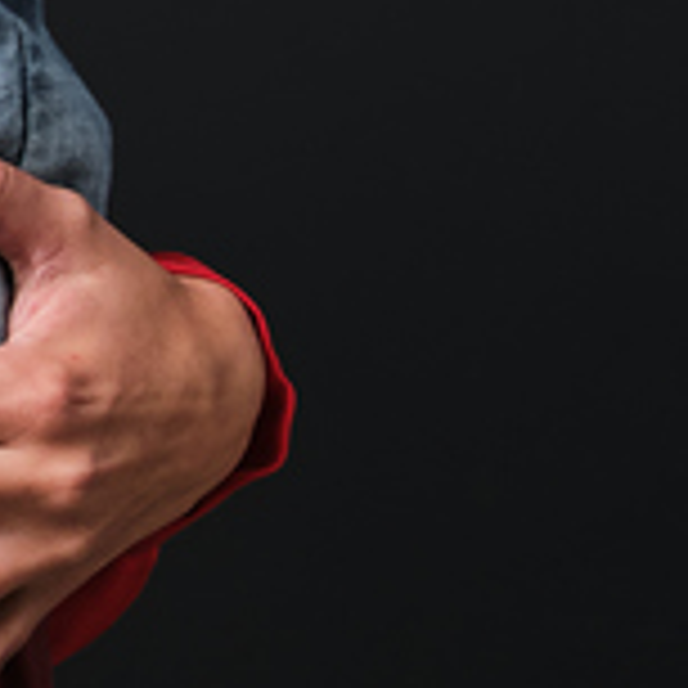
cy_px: -306
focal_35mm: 500
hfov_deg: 3.4
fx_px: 11243
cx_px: -1421
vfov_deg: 3.5
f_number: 4.5
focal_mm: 50
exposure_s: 1/160
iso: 160
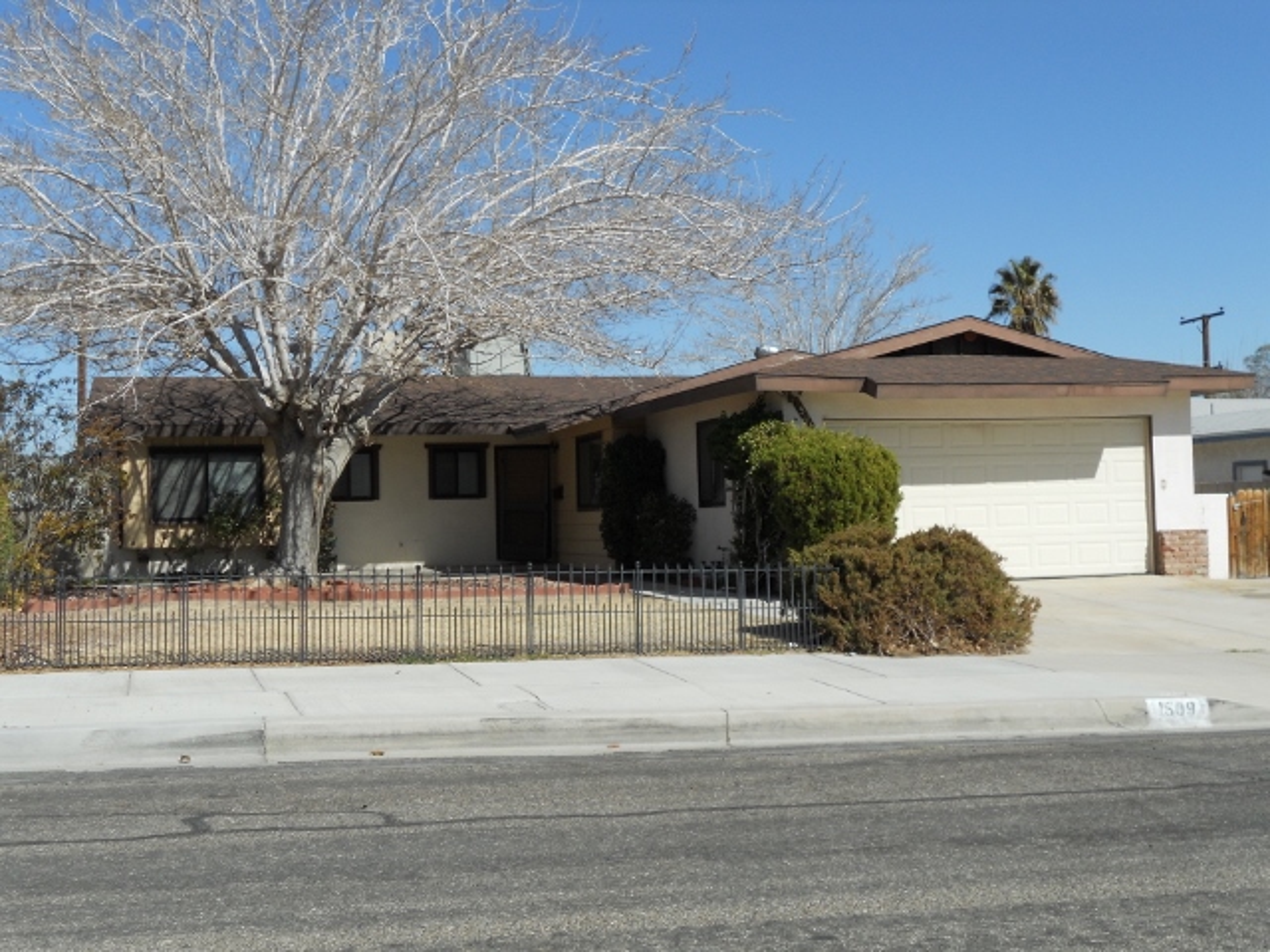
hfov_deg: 41.2
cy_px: 476
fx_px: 1688
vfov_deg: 31.5
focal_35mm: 46
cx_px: 635
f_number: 4.3
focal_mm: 8.2
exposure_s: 1/1000
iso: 80
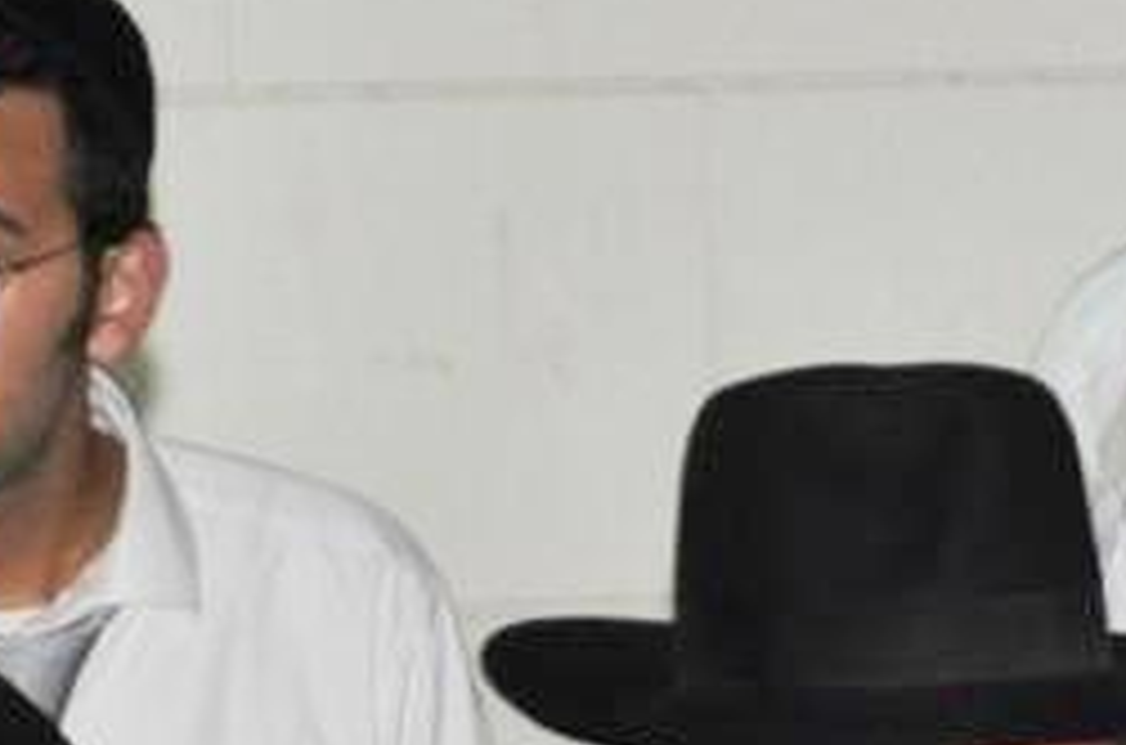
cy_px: 417
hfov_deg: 2.5
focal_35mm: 827
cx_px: 2086
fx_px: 25803
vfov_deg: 1.7
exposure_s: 1/60
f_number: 5.6
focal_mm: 135
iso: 800
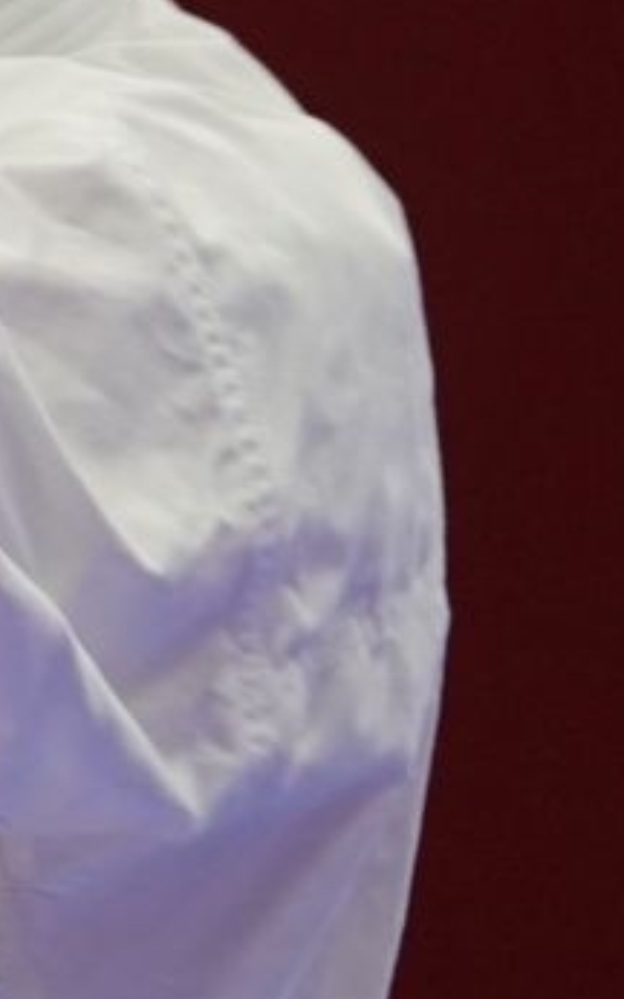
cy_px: 557
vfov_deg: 0.9
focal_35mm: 2230
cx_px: -1364
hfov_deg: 0.6
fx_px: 60728
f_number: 4
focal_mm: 280
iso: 1000
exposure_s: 1/500
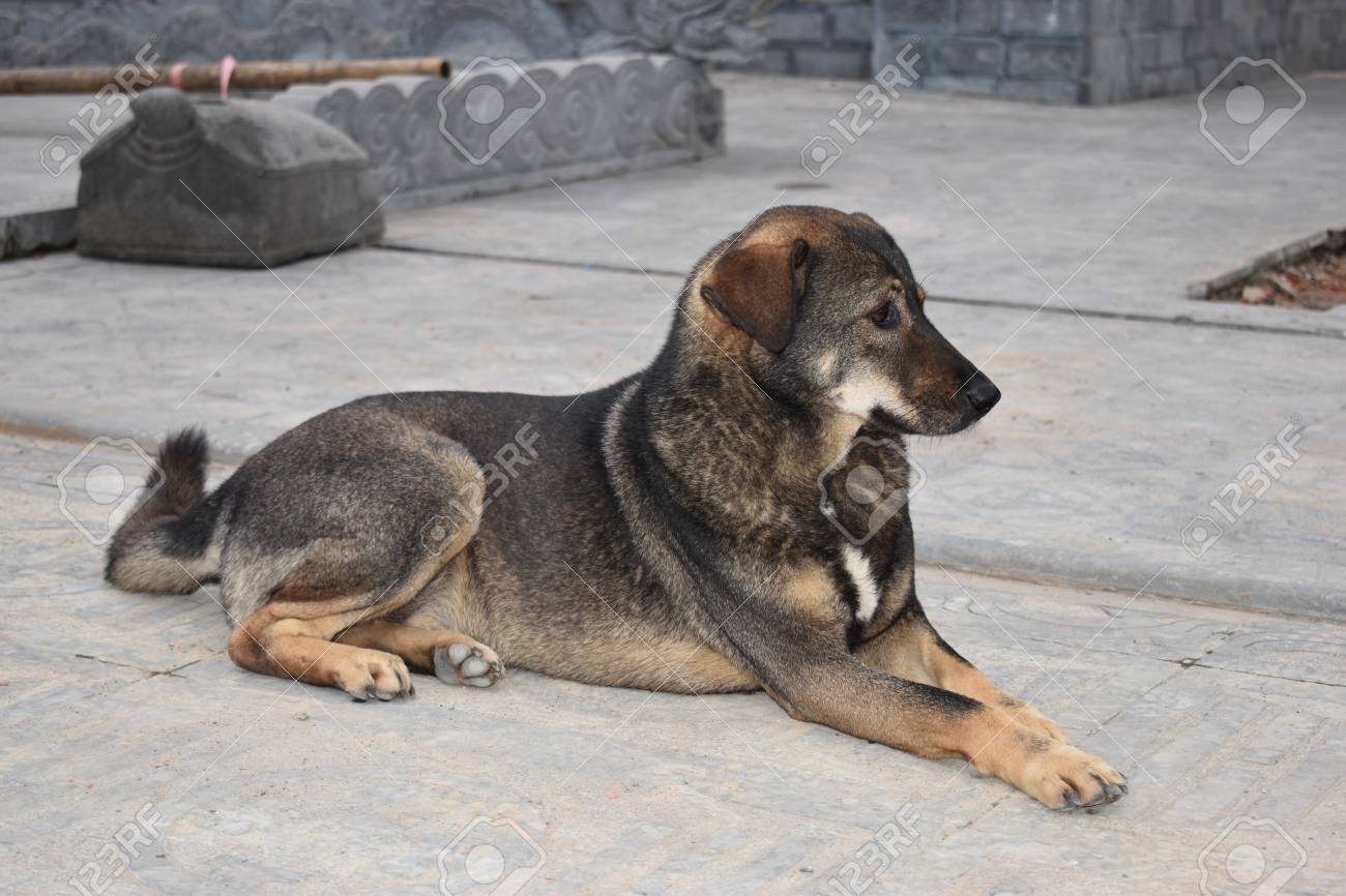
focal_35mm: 69
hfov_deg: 29.3
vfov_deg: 19.7
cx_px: 673
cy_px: 448
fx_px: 2579
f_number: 5.6
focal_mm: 46
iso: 125
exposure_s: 1/125
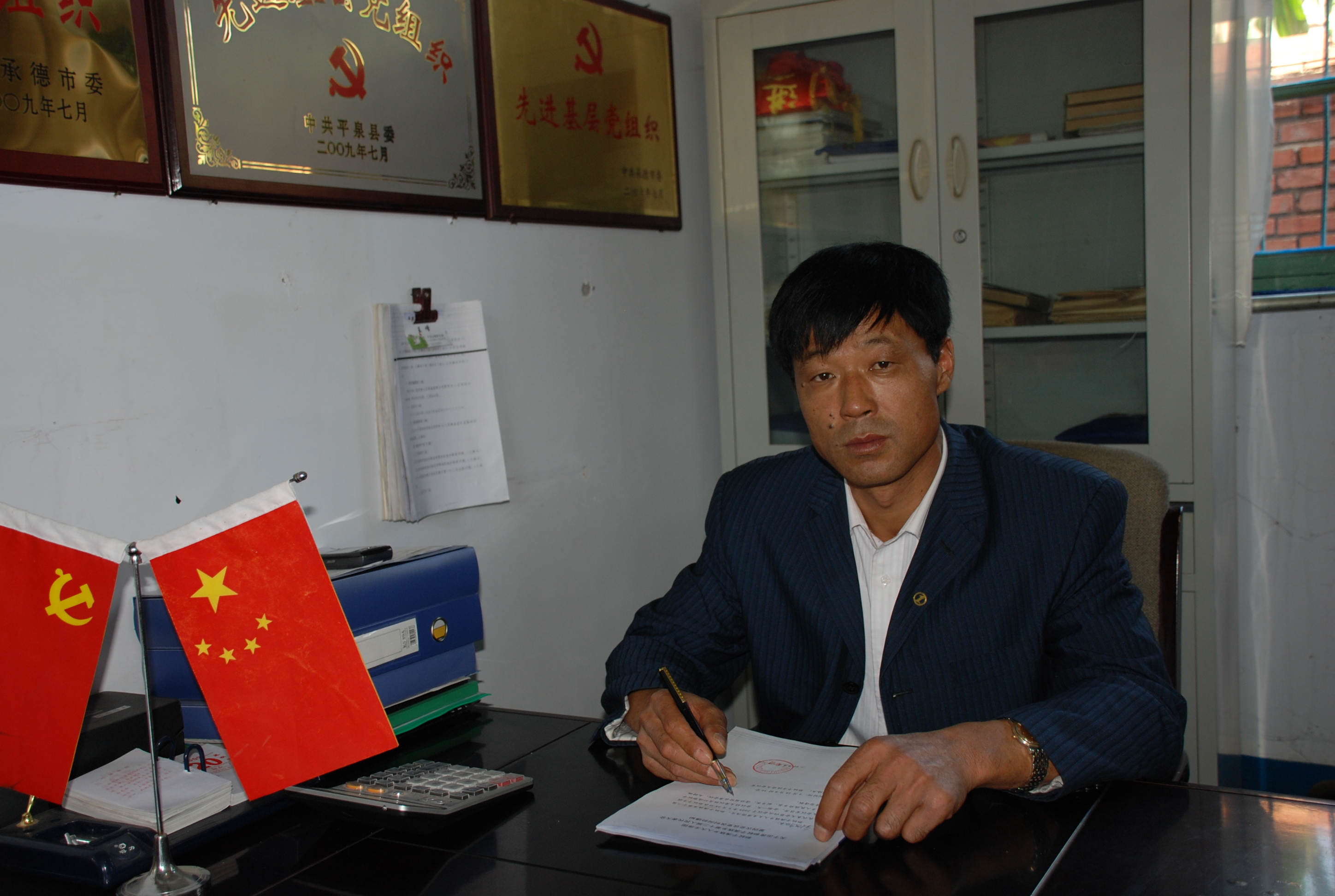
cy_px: 448
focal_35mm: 36
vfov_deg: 37.0
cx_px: 668
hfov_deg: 53.0
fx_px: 1338
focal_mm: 24
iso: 200
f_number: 4
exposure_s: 1/60
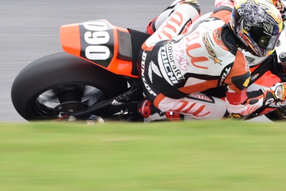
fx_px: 5642
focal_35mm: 710
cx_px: 240
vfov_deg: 1.9
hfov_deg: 2.9
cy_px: 45
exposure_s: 1/160
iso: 200
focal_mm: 260
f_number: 11
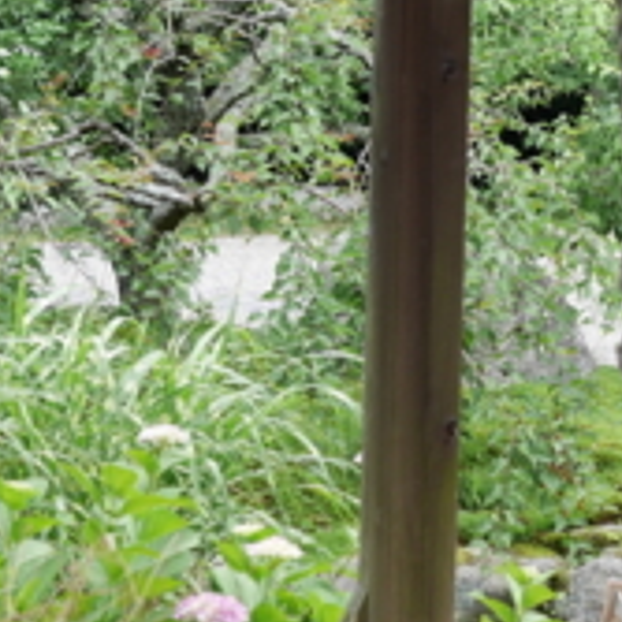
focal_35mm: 127
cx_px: 695
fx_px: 2582
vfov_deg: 13.6
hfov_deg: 13.4
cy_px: 48
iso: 200
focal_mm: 20
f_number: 2.8
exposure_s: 1/320
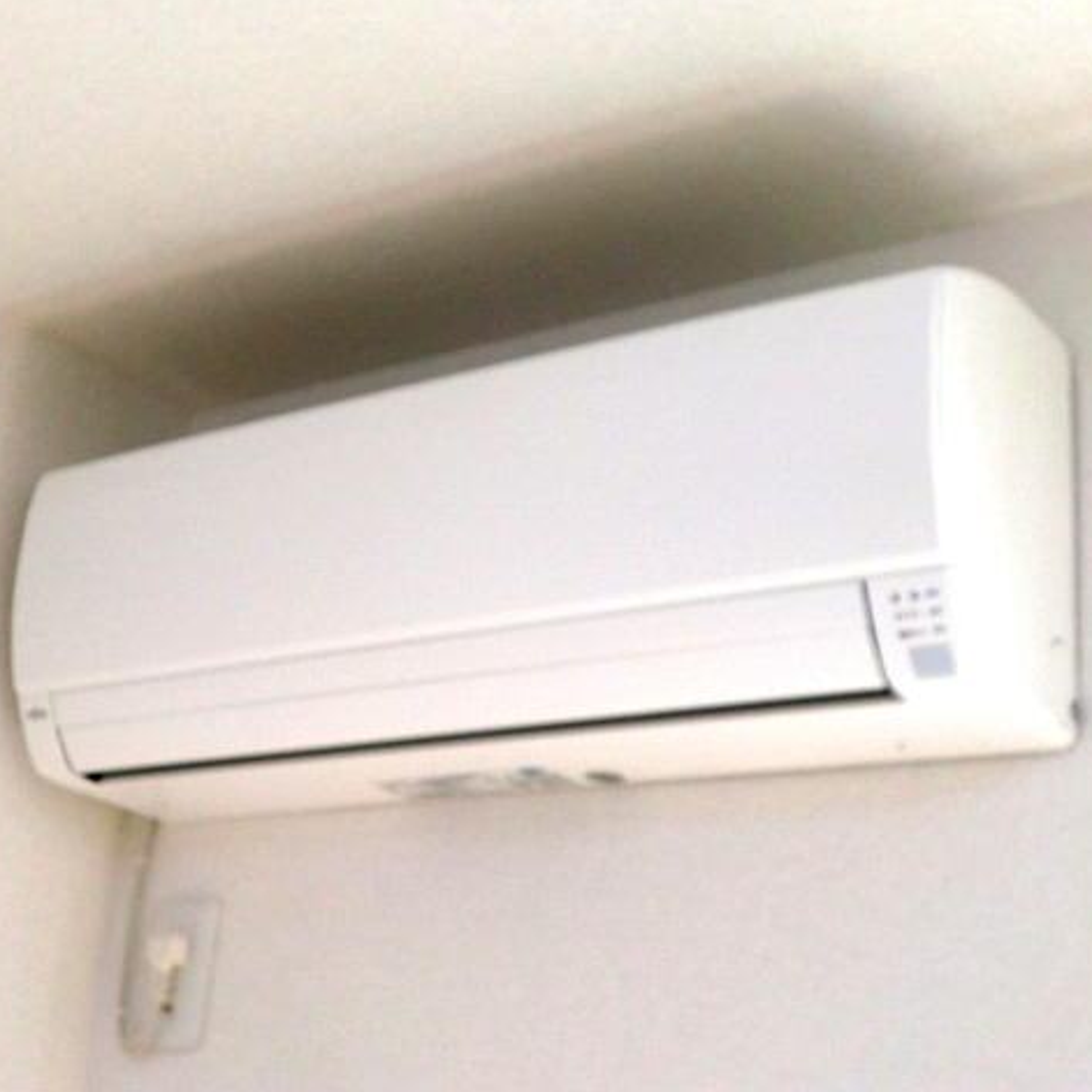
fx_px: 1927
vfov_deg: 31.6
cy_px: 538
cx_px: 494
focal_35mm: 54
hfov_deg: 31.6
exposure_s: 1/60
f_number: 4.3
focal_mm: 8.2
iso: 100
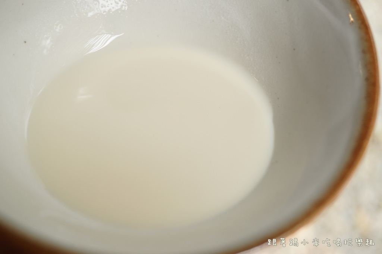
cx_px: 191
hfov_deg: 41.1
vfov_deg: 28.1
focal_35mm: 48
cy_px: 127
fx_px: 509
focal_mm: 32
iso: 160
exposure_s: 1/60
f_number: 5
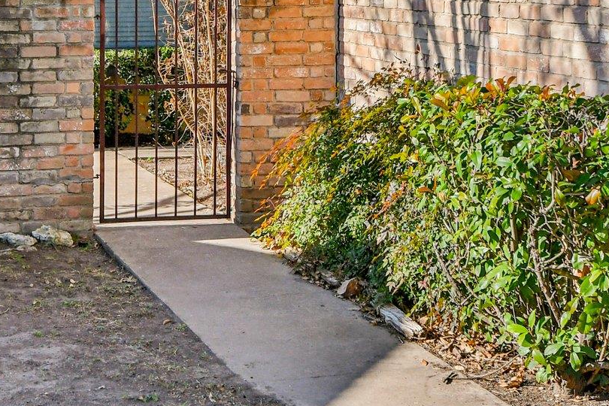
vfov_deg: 14.7
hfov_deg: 22.3
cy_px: -30
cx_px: 197
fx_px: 1539
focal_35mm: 91
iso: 400
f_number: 8
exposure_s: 1/640
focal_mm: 24
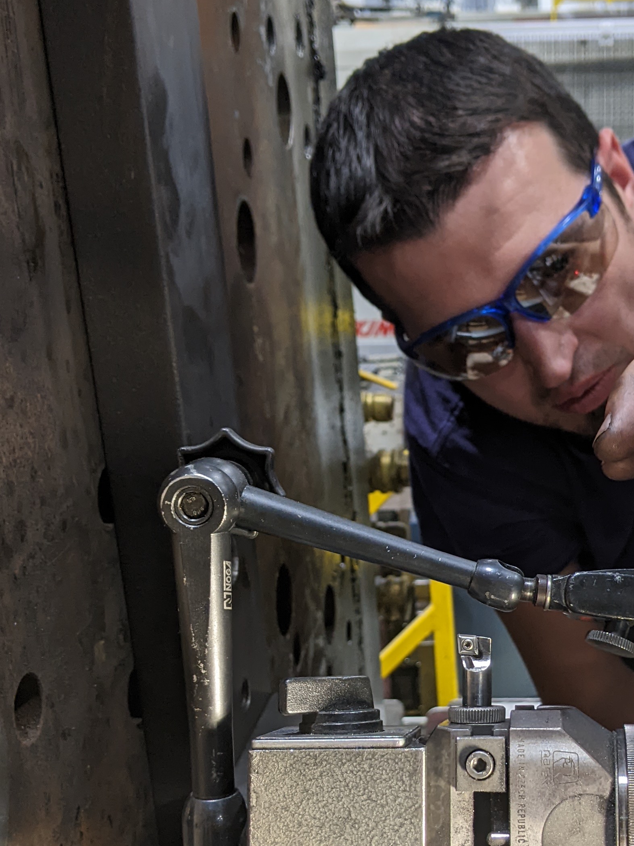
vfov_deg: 36.6
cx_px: 539
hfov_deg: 27.3
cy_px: 540
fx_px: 1270
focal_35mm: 52
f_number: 1.8
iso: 111
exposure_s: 1/24
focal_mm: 4.44
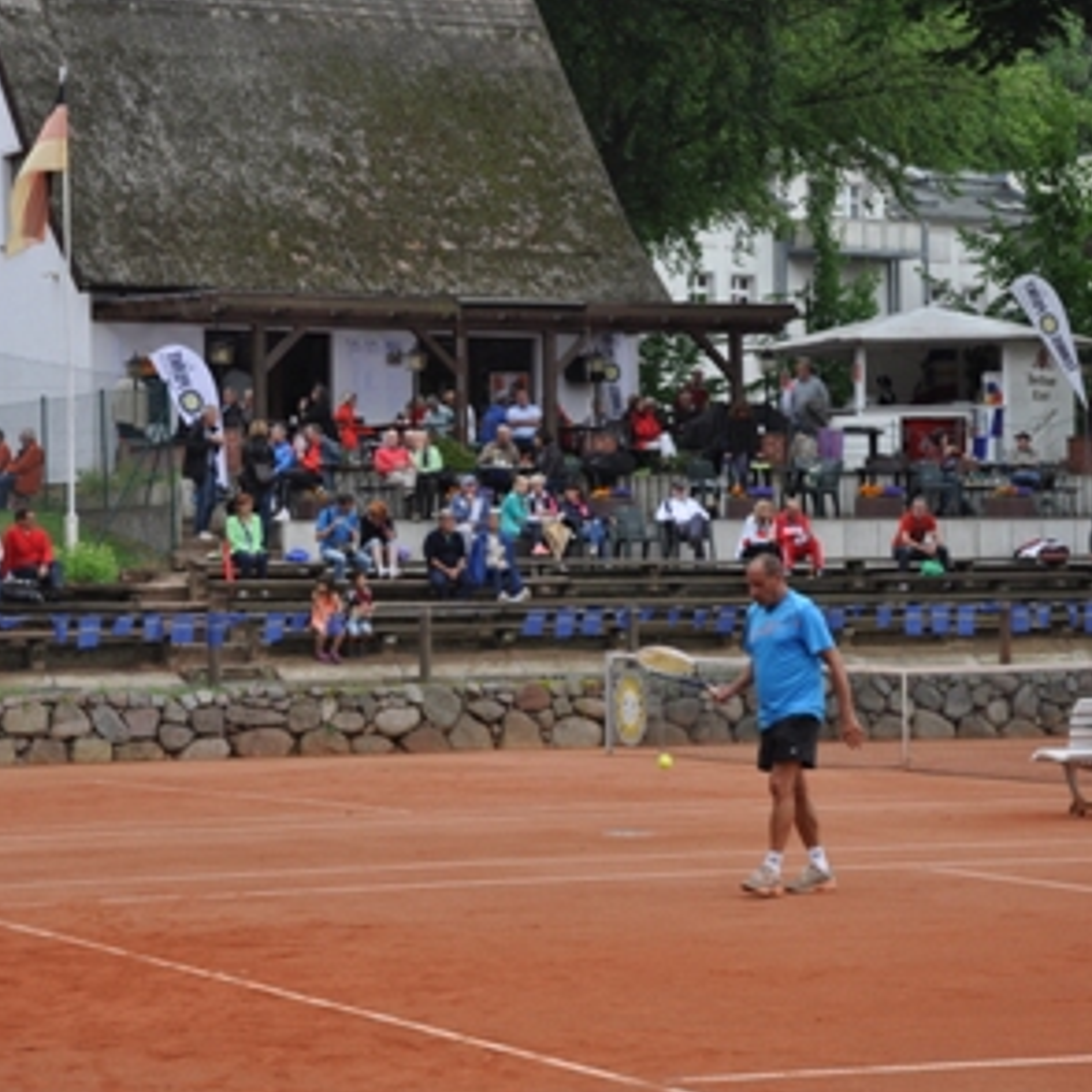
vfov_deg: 17.2
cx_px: 520
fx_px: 3605
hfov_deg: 17.2
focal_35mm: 101
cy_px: 550
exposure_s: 1/200
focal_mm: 52
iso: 200
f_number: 7.1
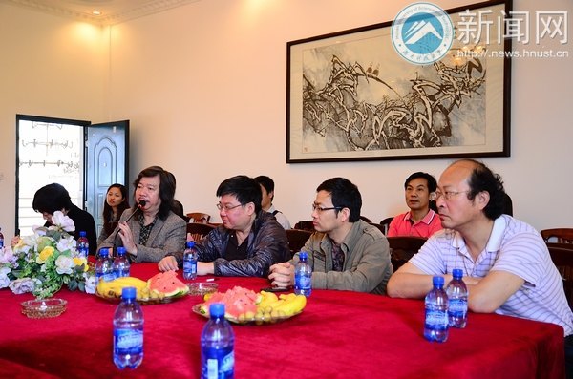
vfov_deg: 31.7
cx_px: 286
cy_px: 190
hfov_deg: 46.5
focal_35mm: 42
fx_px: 667
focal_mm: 28
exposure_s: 1/20
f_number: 4.2
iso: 800
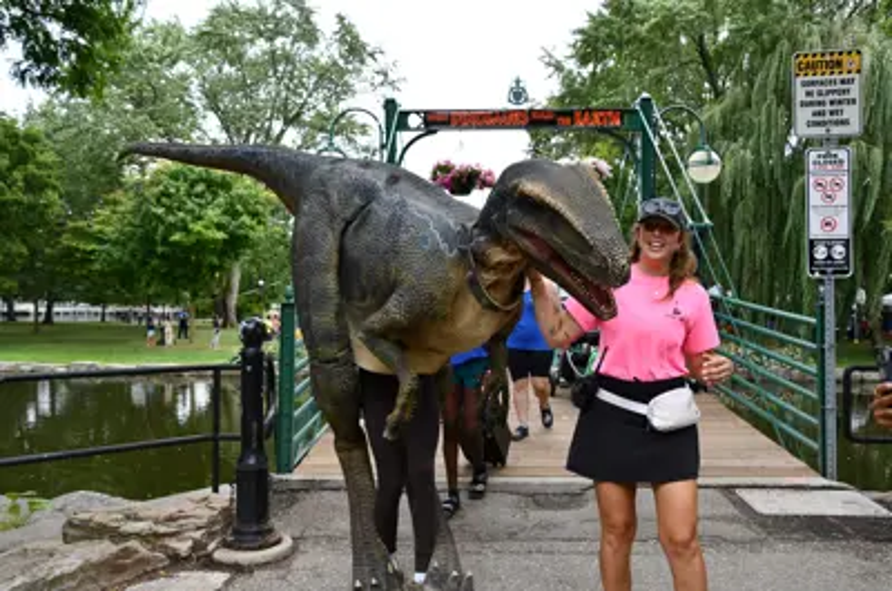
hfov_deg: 60.4
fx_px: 767
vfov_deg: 42.2
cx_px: 446
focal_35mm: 31
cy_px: 296
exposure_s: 1/250
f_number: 7.1
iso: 200
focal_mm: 21
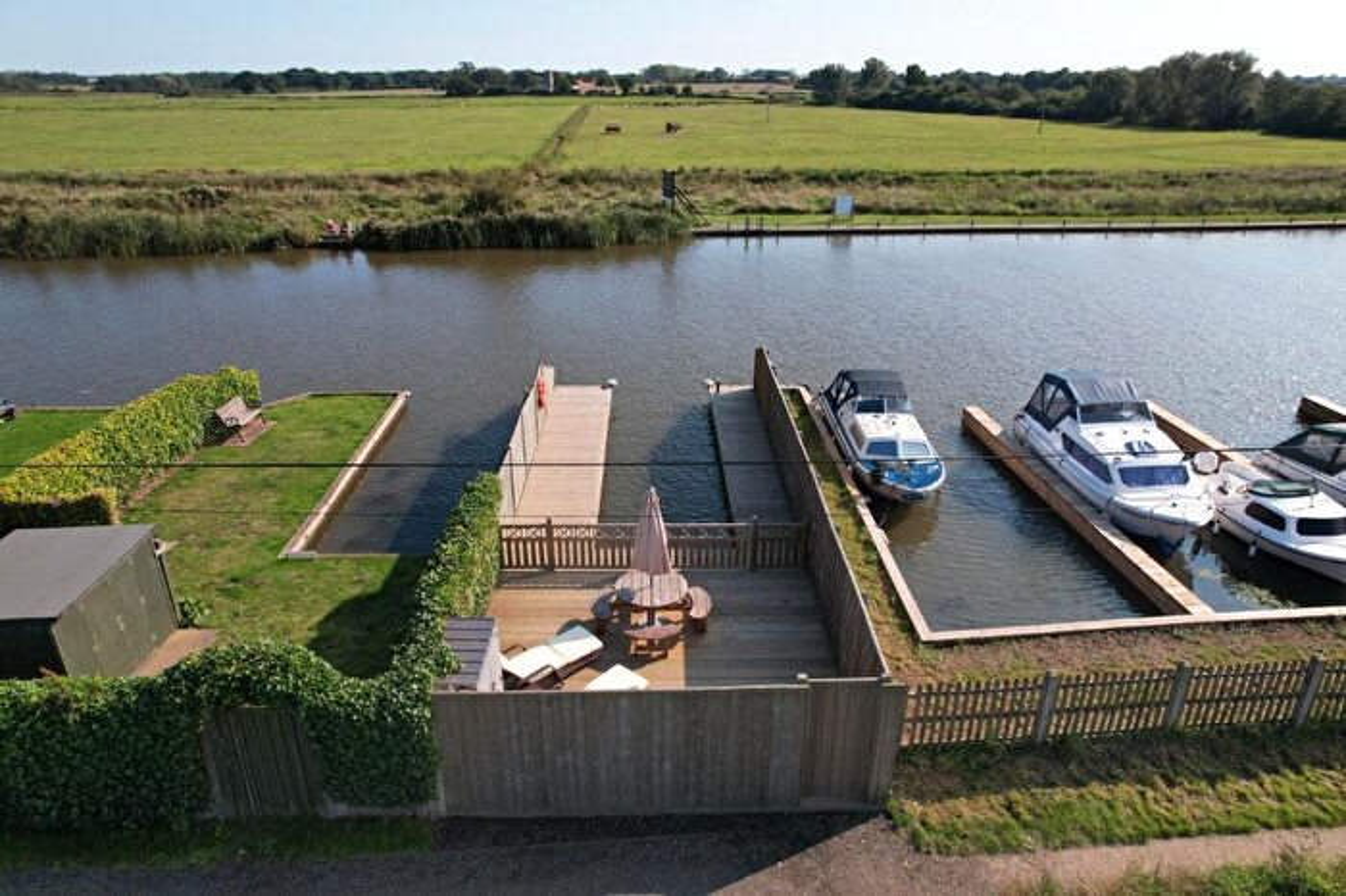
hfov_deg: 78.6
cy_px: 448
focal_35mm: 22
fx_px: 822
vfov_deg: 57.2
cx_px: 673
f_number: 2.8
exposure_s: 1/200
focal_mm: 8.38
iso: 100
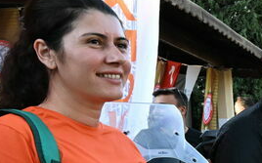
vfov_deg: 10.6
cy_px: 285
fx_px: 835
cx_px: 619
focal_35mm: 117
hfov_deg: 13.4
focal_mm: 24
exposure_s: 1/320
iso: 1600
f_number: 8
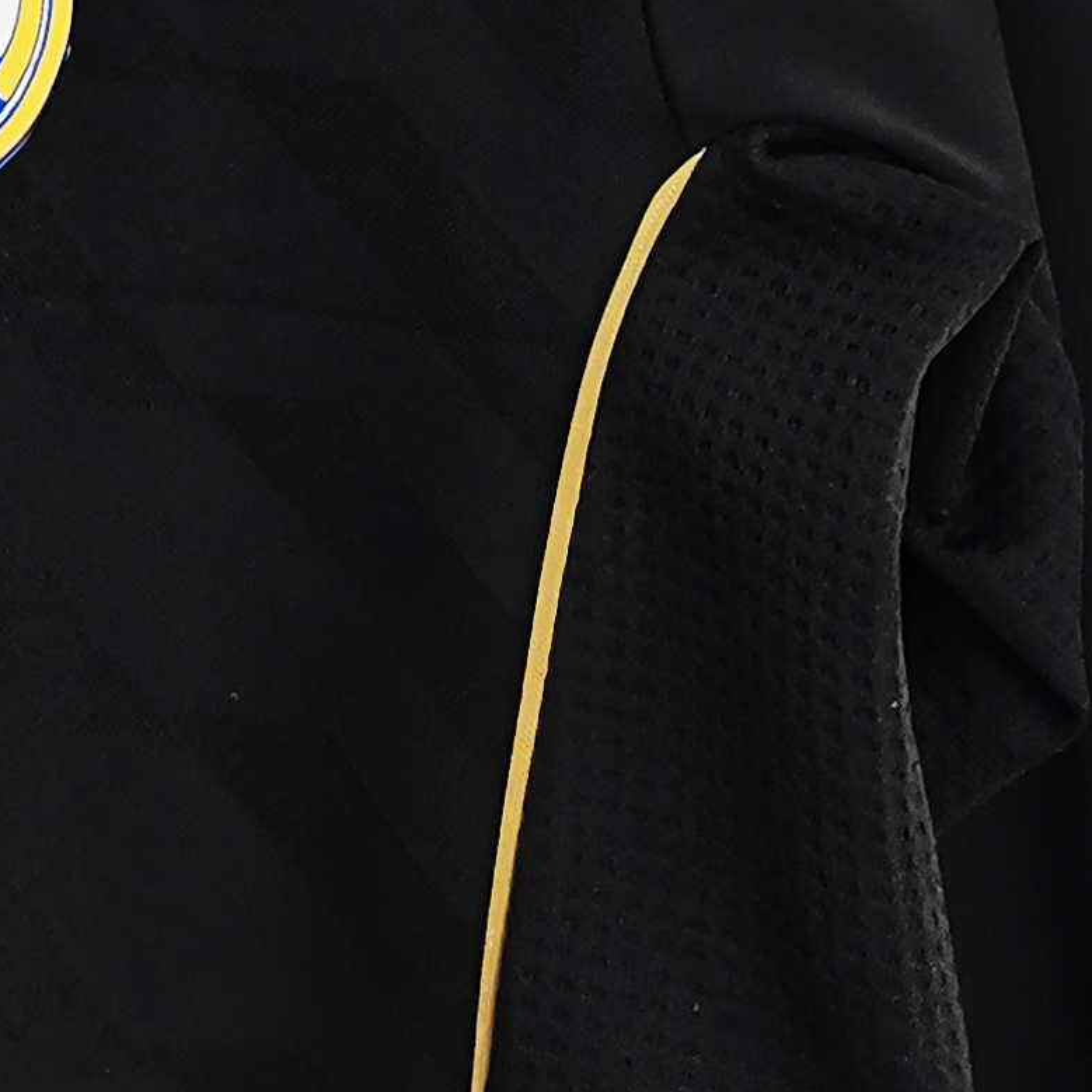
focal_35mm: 136
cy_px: -341
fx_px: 4854
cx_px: -1035
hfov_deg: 11.6
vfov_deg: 12.4
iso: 250
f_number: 1.8
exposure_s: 1/50
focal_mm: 5.58
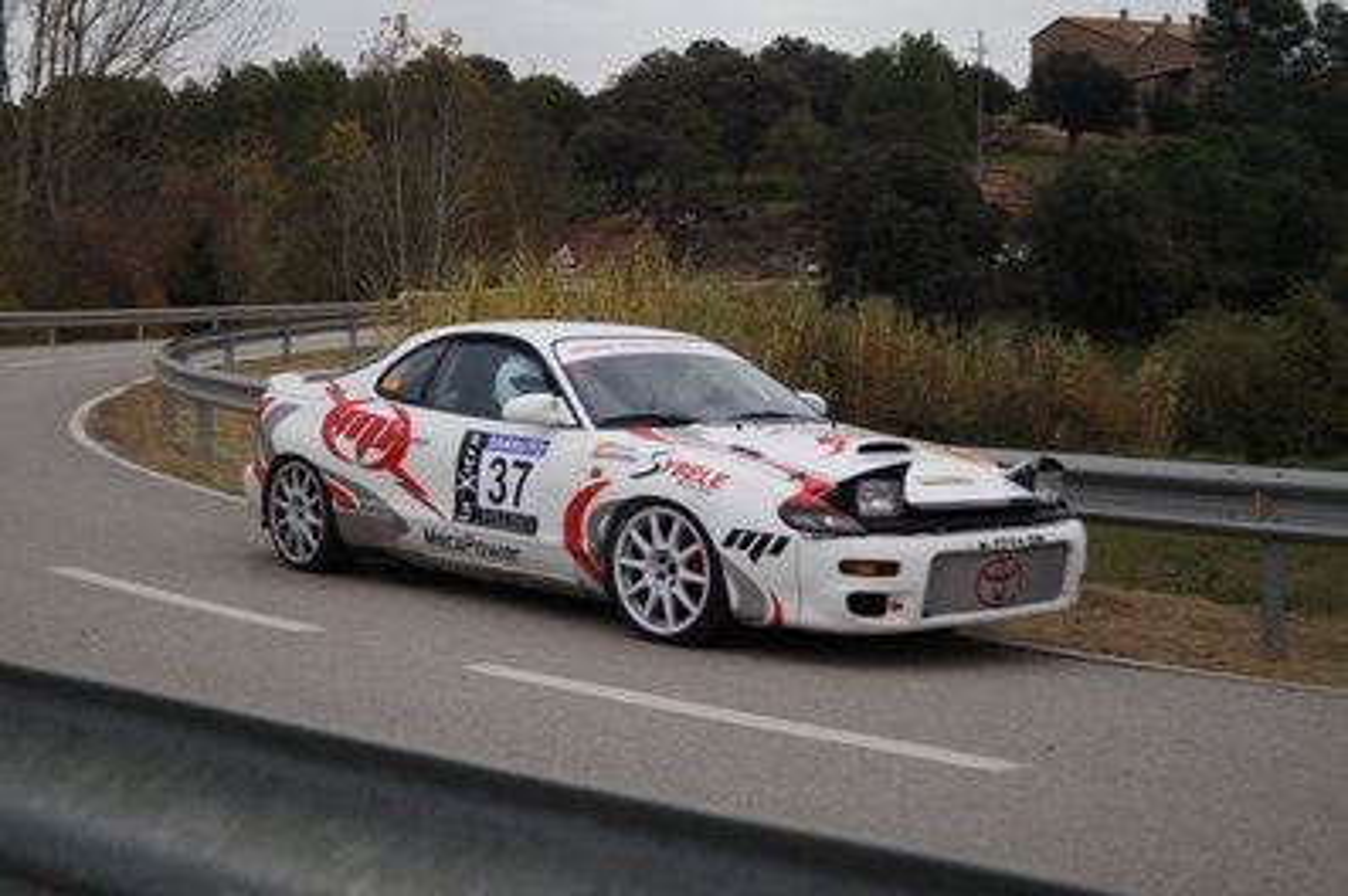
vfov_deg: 25.7
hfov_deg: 37.9
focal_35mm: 52
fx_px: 1964
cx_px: 674
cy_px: 448
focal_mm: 35
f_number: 4.5
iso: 800
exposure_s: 1/2000
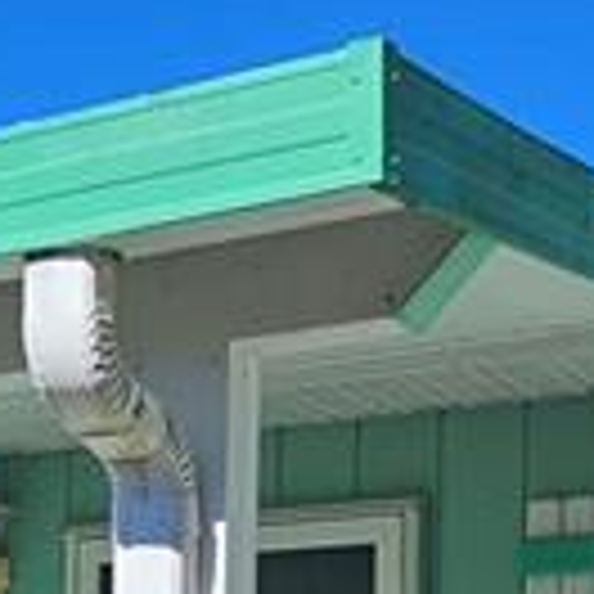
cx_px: -63
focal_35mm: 89
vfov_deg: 18.0
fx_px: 1728
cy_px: 810
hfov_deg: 18.7
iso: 50
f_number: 2.2
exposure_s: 1/3809
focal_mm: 2.2
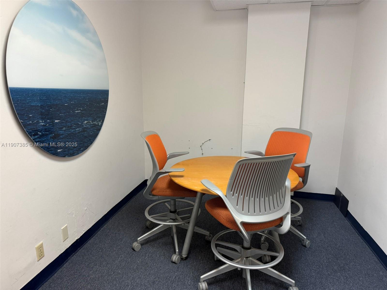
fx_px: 268
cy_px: 145
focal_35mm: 24
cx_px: 194
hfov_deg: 71.6
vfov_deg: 56.8
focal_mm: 6.76
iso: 200
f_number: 1.78
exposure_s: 1/60
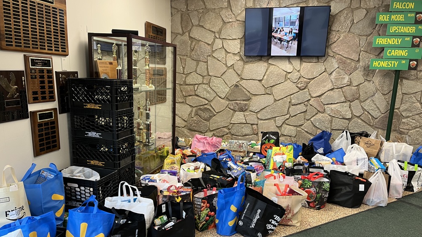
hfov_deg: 66.1
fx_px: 325
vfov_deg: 39.9
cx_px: 212
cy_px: 151
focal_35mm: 29
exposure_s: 1/60
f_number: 1.6
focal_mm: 5.1
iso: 100
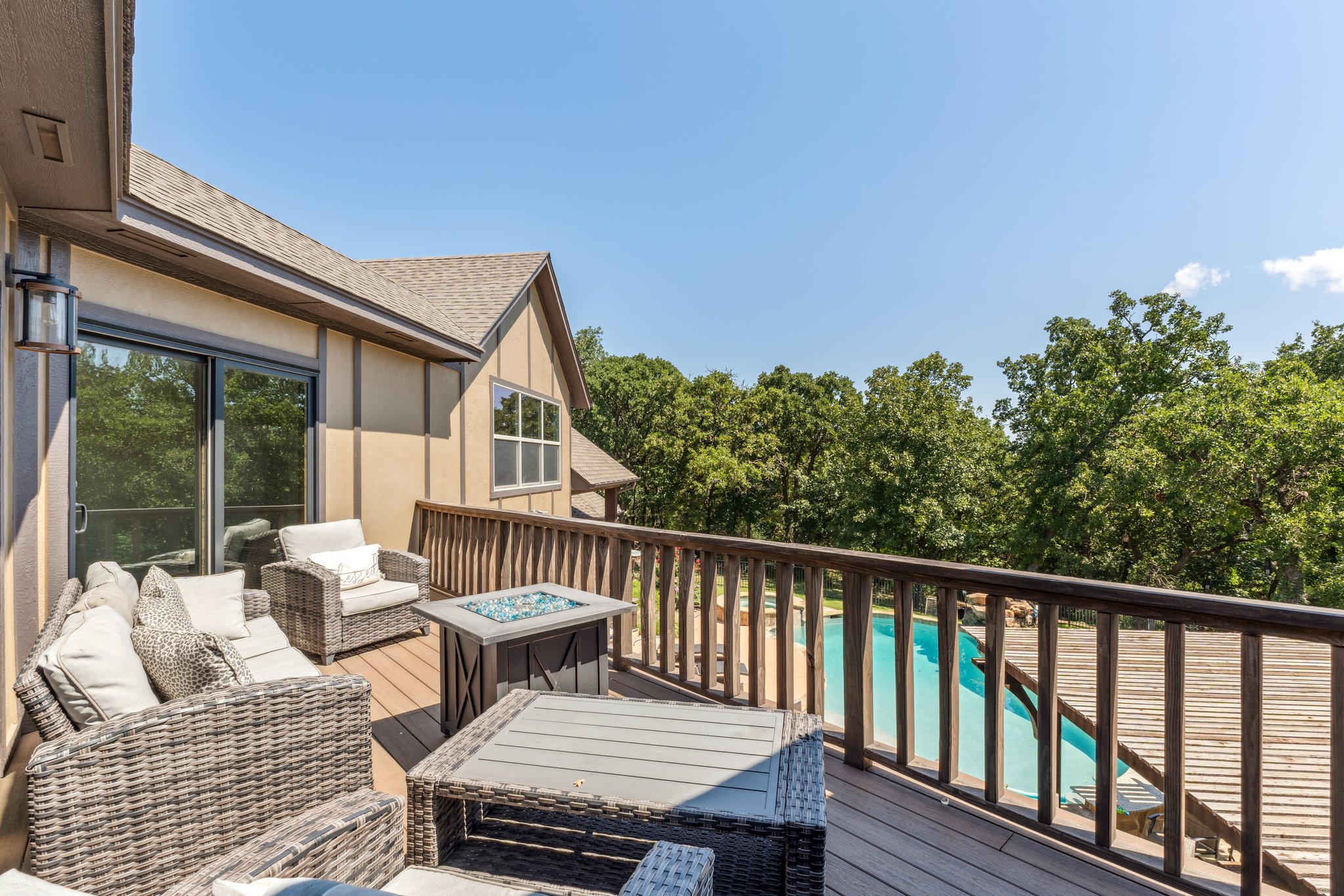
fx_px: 594
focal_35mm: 16
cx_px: 672
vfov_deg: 74.1
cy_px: 448
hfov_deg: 97.1
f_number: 8
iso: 200
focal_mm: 10.6
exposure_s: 1/400
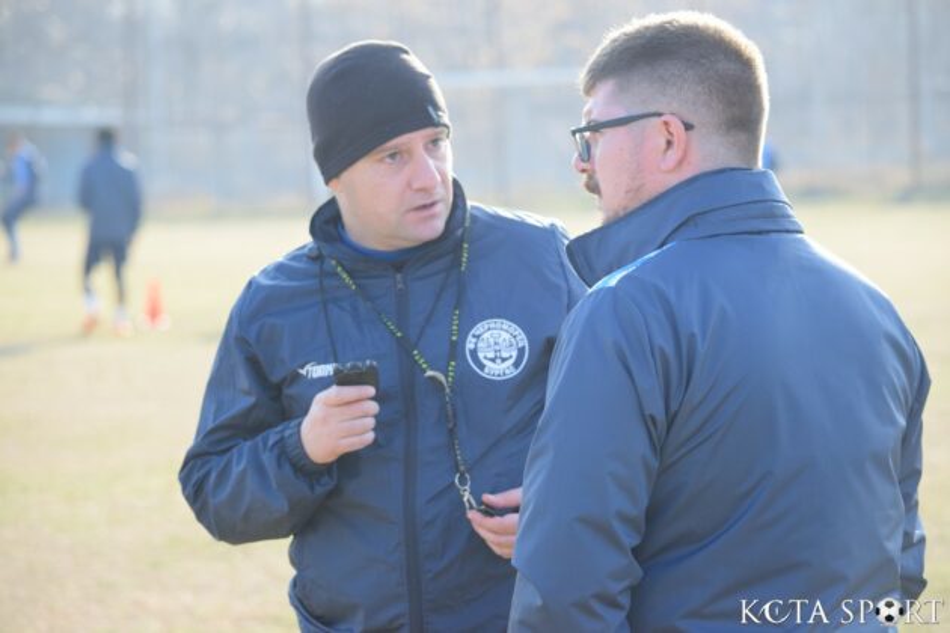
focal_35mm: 147
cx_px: 475
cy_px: 316
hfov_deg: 14.0
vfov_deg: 9.3
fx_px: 3879
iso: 800
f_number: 4.5
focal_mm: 98
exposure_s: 1/800
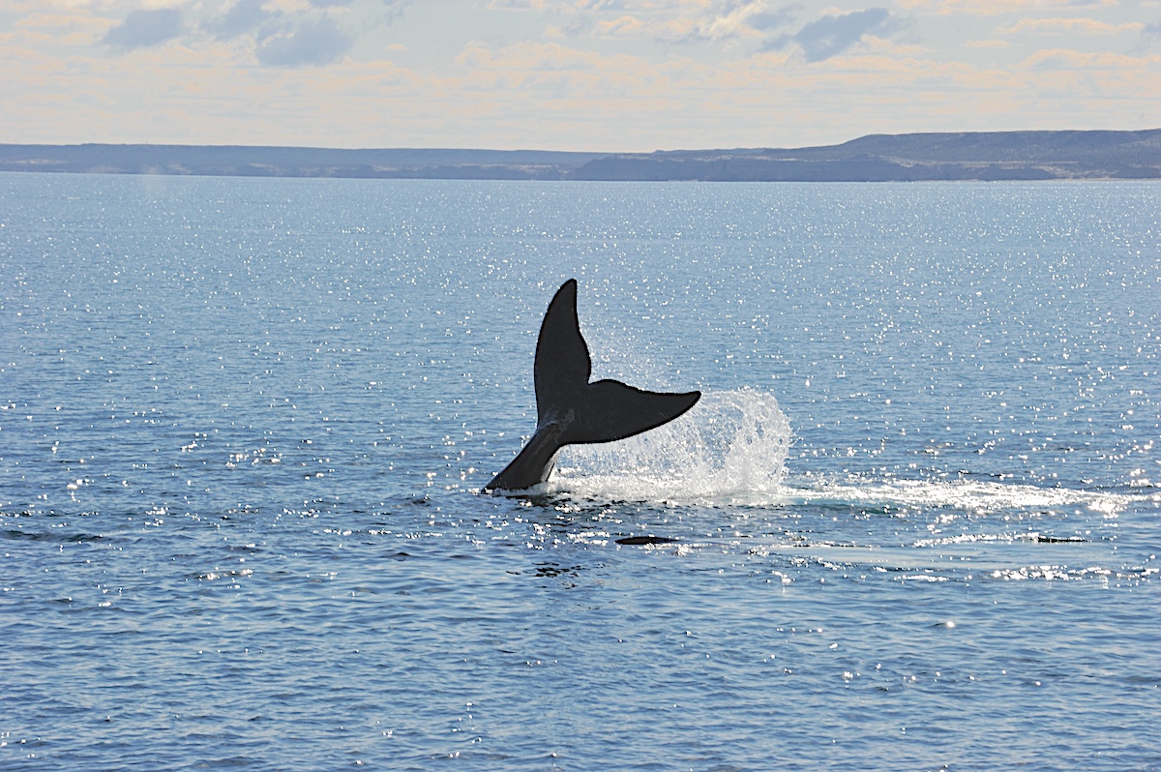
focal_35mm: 200
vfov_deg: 6.9
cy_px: 386
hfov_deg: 10.3
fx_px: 6445
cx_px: 580
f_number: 13
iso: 250
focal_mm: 200
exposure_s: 1/400
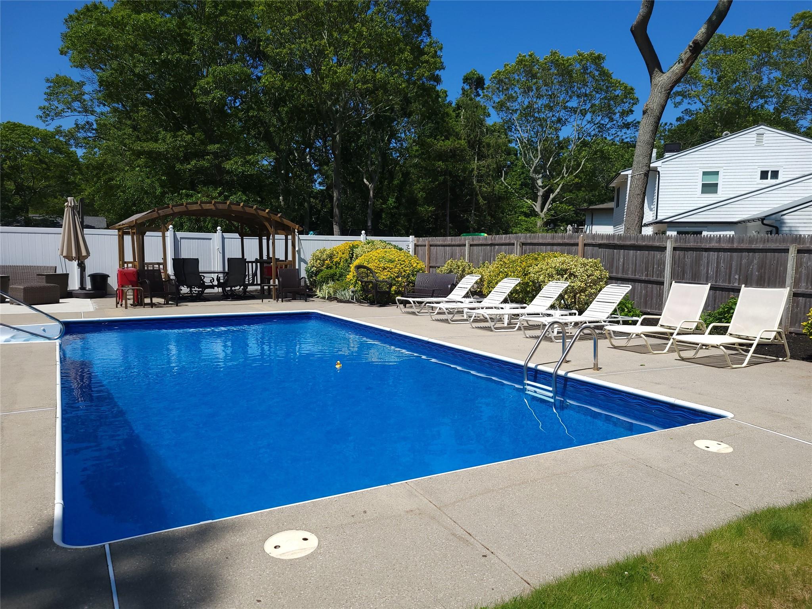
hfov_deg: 67.3
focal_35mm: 26
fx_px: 610
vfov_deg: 53.1
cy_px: 304
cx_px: 406
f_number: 1.8
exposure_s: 1/2360
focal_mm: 5.4
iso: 40
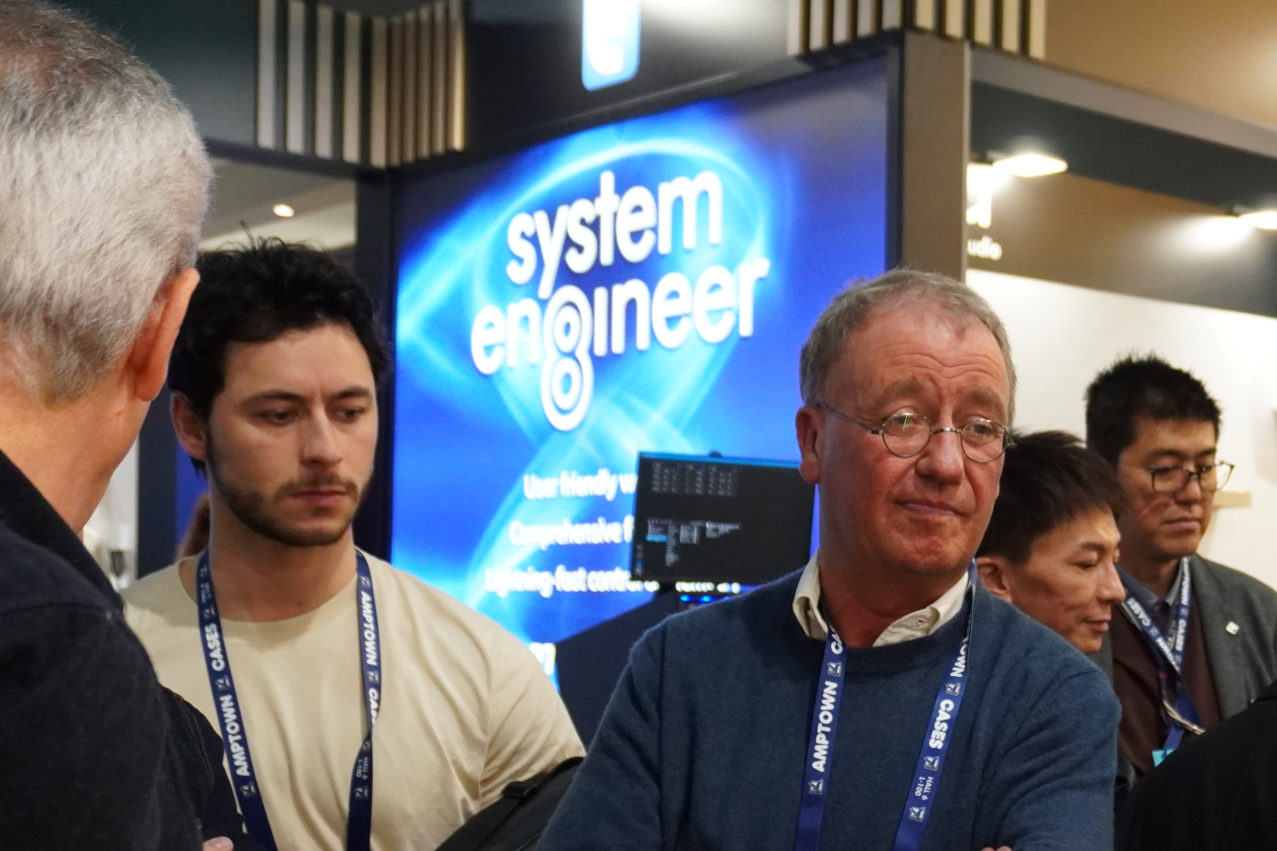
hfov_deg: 31.4
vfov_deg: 21.7
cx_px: 1056
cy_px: 656
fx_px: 2199
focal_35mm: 62
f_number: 4
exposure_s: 1/160
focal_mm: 22
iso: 2000
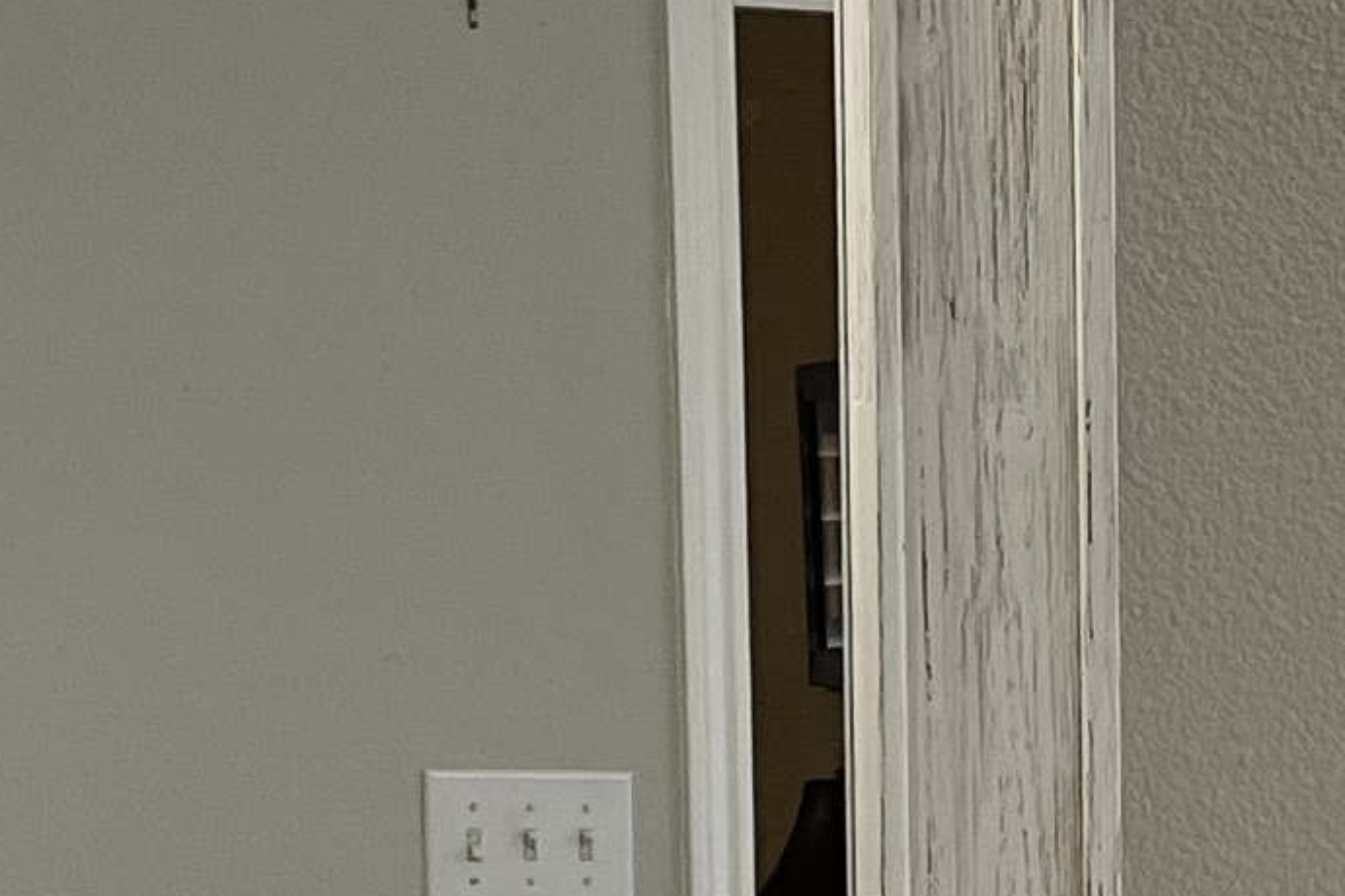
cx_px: 1595
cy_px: 1362
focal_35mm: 158
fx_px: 5903
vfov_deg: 8.5
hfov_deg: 12.7
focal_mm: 5.1
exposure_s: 1/120
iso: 100
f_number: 1.6
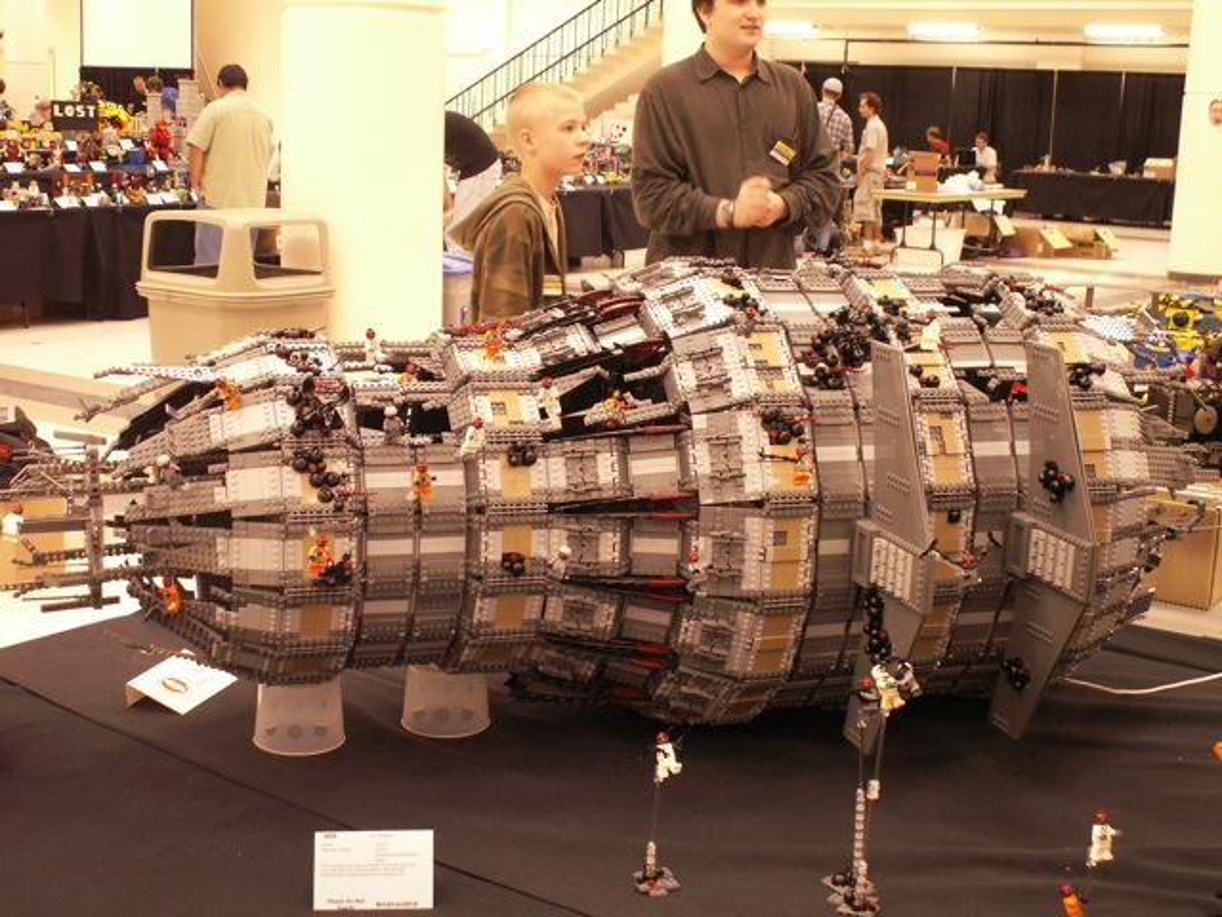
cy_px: 458
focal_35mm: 48
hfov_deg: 39.7
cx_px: 611
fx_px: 1694
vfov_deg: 30.3
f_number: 3.2
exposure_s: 1/13
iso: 160
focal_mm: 7.98
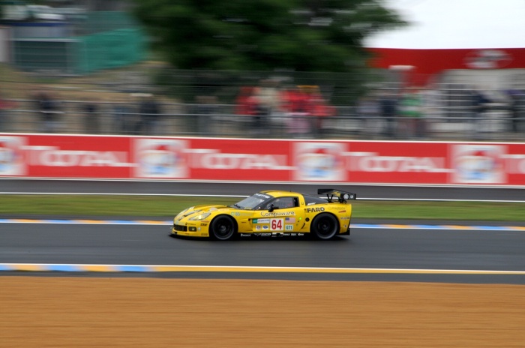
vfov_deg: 4.6
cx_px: 262
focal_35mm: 300
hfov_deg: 6.9
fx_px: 4367
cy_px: 174
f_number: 22
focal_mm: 200
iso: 200
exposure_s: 1/50
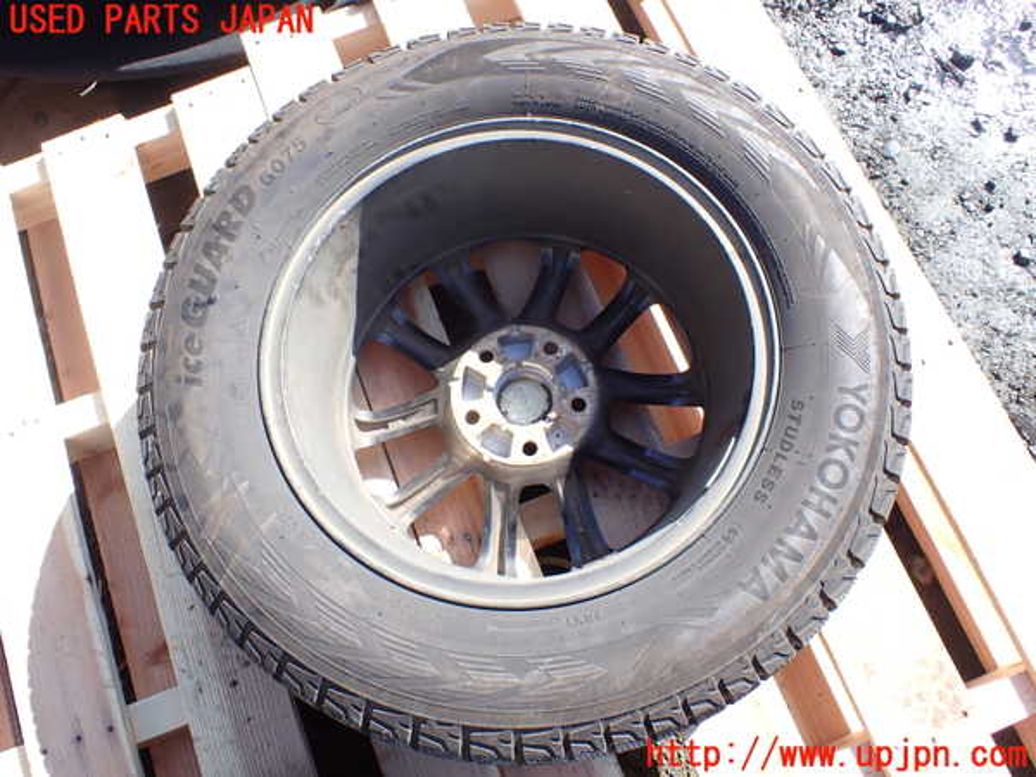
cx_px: 518
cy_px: 388
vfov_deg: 46.8
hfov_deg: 60.0
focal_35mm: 30
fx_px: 898
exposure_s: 1/250
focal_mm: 5.4
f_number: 3.2
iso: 100
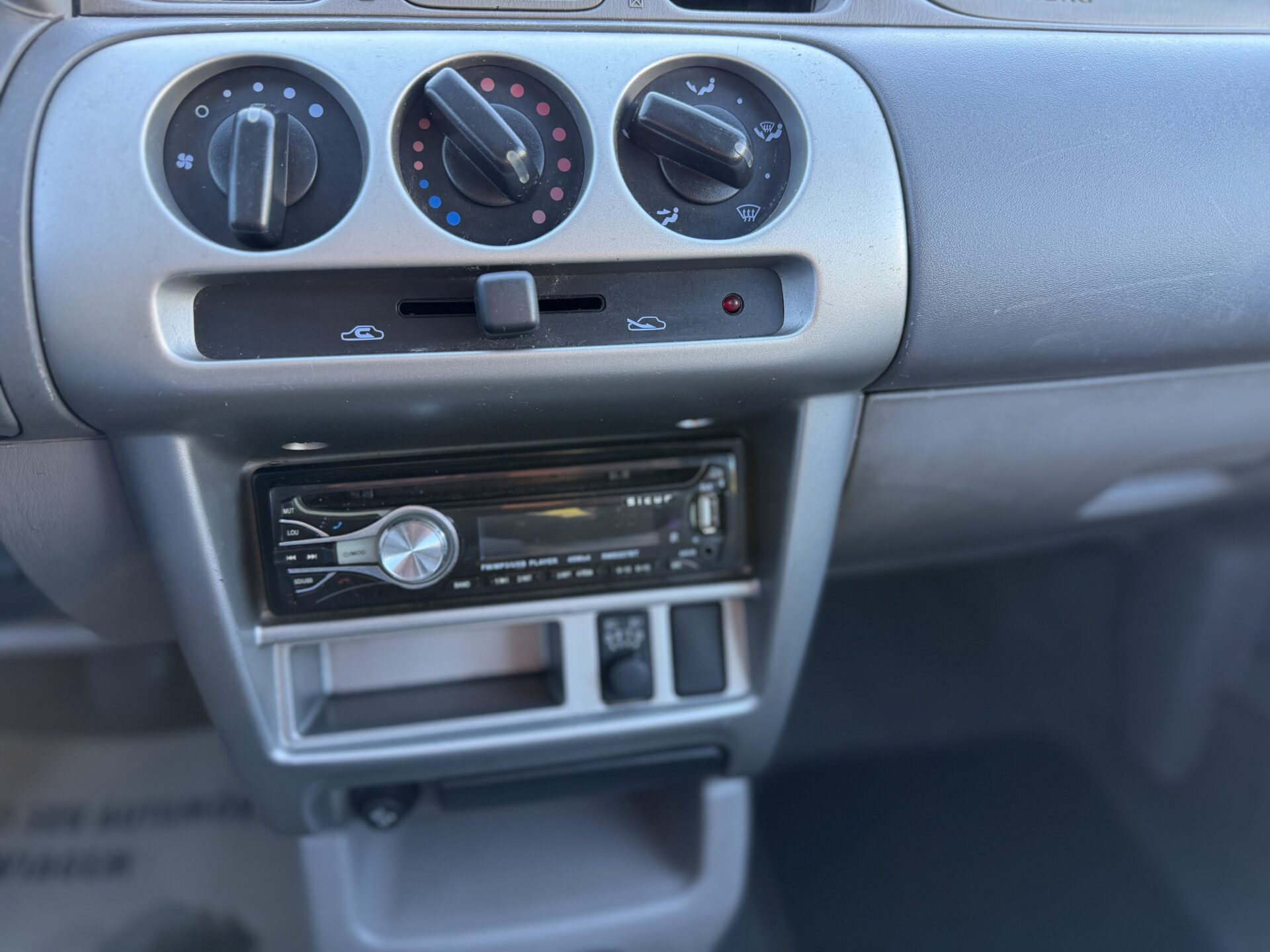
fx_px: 881
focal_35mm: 24
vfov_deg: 56.8
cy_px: 476
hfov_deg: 71.6
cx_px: 635
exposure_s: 1/91
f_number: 1.78
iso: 200
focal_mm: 6.76
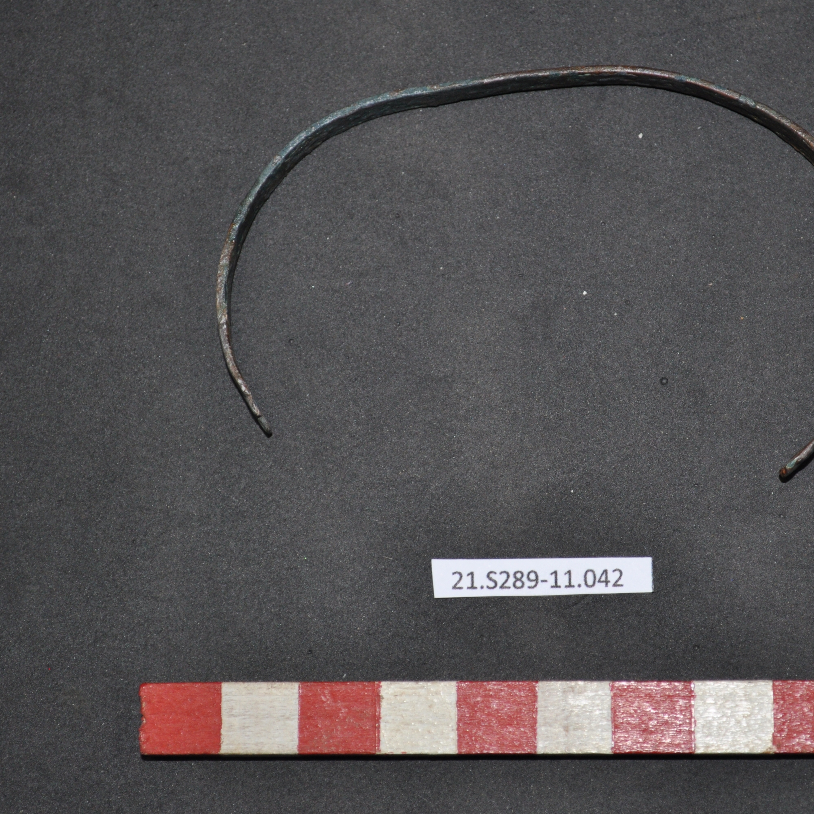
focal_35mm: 89
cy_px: 406
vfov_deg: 19.5
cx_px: 556
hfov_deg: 19.4
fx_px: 2368
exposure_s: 1/60
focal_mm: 46
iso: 500
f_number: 5.3
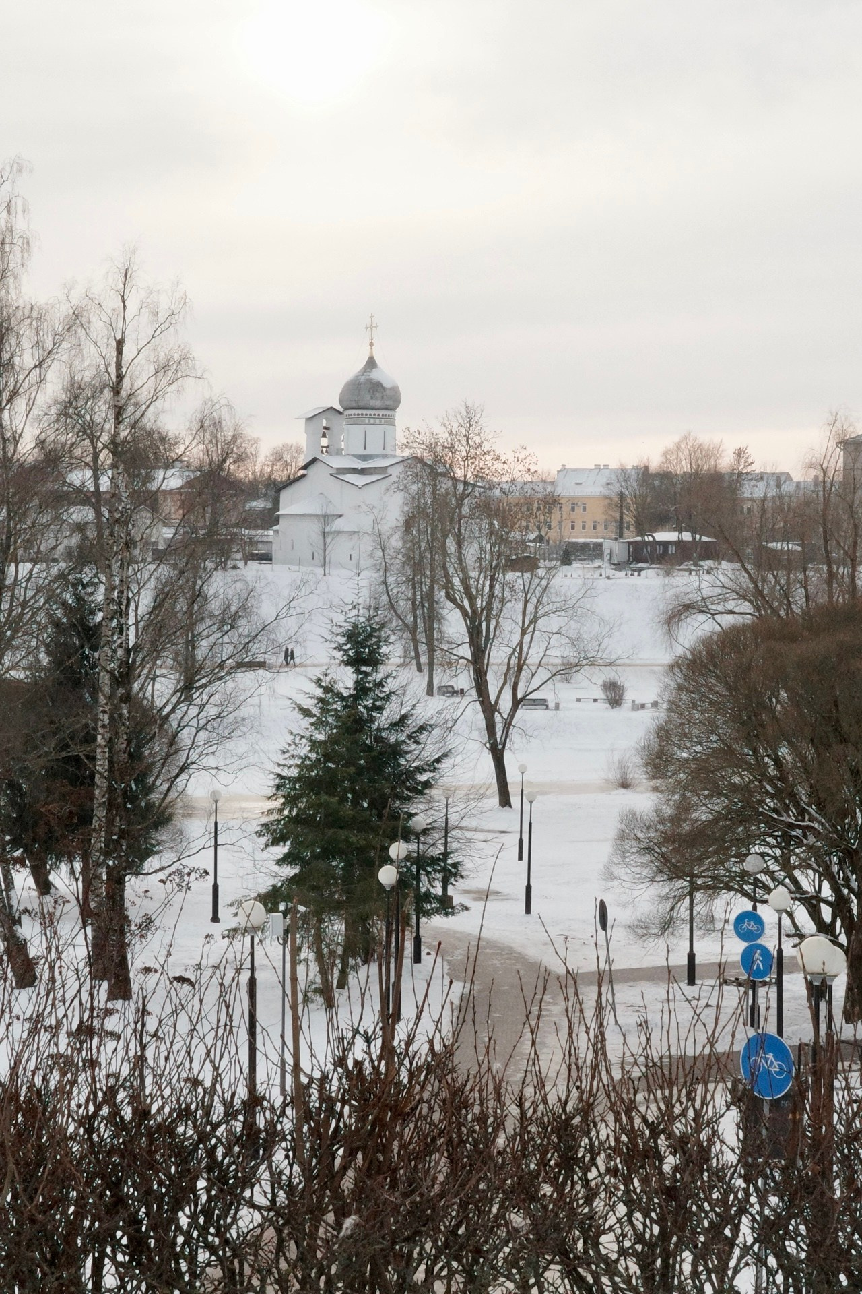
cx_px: 431
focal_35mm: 71
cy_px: 647
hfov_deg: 19.2
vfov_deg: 28.5
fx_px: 2550
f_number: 14
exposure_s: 1/400
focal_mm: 26
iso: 1600
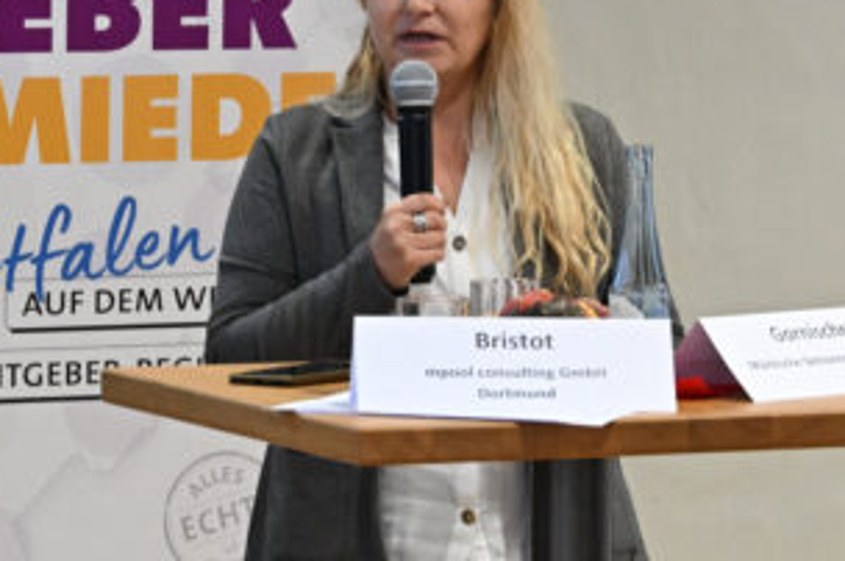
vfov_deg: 4.9
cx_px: 114
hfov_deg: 7.3
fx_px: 6565
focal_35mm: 280
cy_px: 176
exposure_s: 1/100
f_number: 6.3
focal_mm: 83
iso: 4000
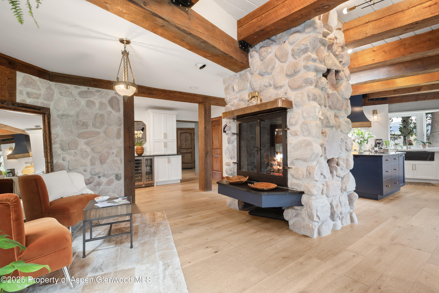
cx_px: 220
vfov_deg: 70.5
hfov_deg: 93.3
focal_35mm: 17
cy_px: 146
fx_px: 207
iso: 320
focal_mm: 17
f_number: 7.1
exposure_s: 1/10
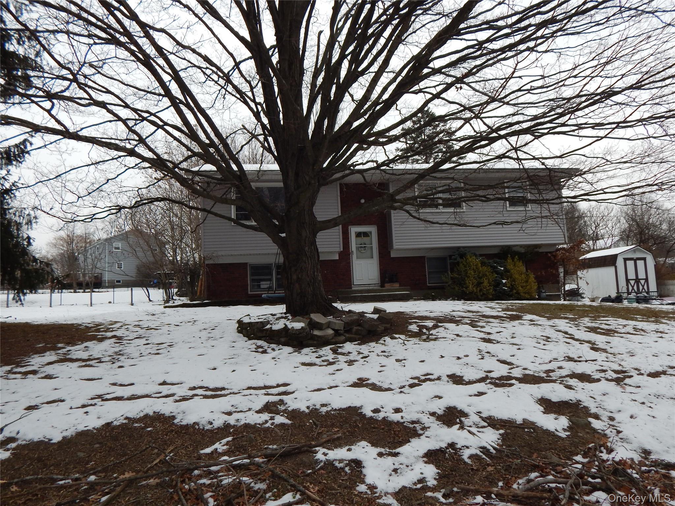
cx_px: 338
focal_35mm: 25
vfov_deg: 54.9
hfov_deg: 69.4
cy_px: 253
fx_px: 487
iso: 125
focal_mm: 4.5
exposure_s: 1/640
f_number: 3.1
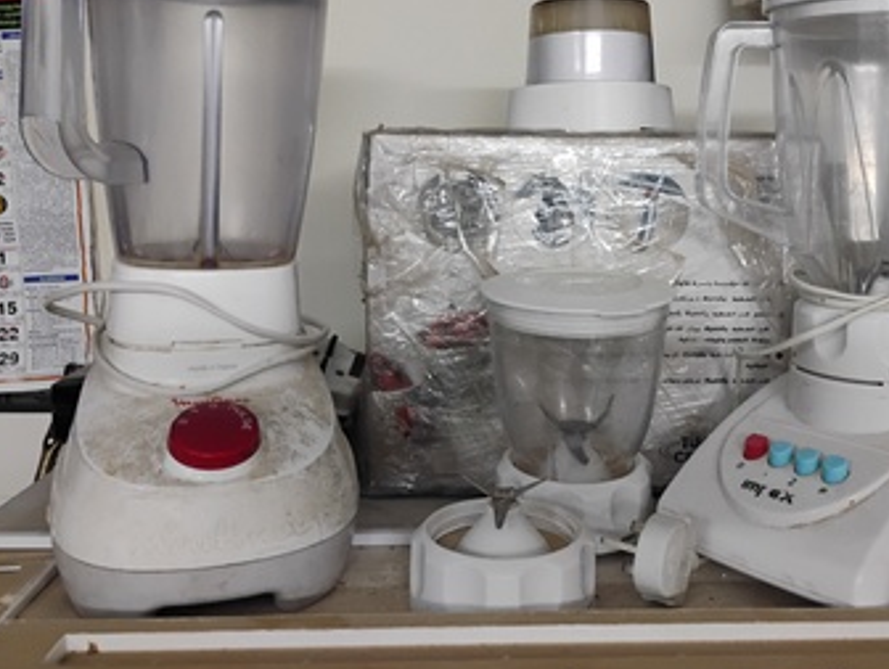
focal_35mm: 38
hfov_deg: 48.7
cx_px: 527
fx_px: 977
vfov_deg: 37.4
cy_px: 226
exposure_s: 1/30
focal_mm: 4.26
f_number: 1.8
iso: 1178
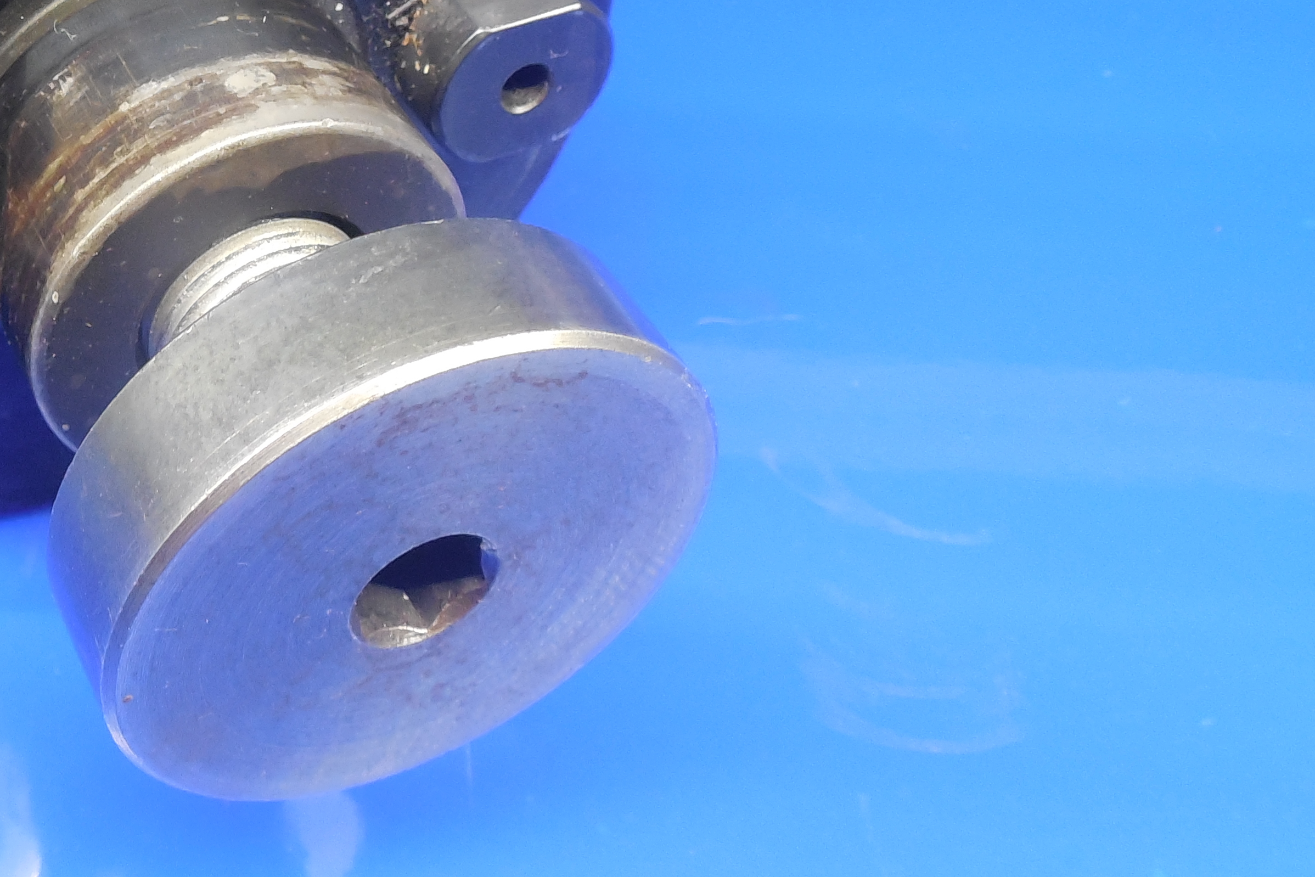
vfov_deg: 26.5
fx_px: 1826
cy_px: 167
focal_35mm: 50
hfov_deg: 37.3
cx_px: 155
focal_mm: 4.5
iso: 320
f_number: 3.3
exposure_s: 1/30
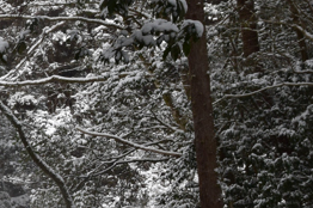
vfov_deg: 10.5
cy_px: 220
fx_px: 1120
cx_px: -208
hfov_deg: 14.4
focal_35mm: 129
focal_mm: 22
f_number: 8
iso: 400
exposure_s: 1/50
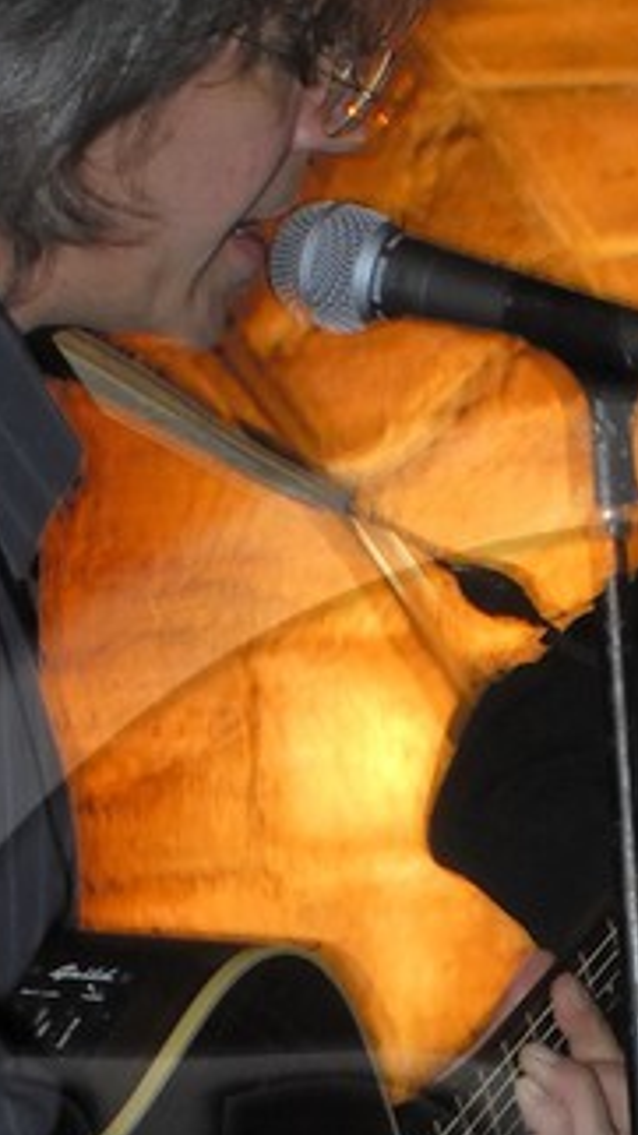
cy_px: 1491
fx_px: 6560
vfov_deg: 9.7
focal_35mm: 218
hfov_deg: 5.5
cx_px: 726
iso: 100
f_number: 5.6
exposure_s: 1/2.5
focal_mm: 28
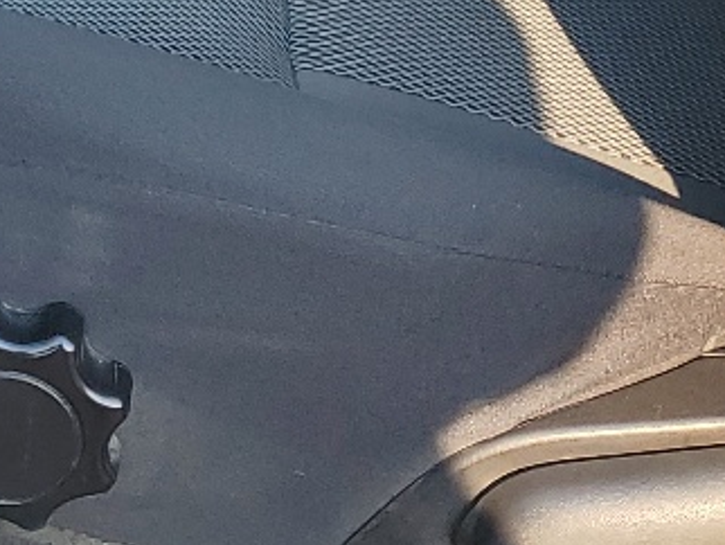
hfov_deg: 15.0
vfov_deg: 10.3
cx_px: 2
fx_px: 2704
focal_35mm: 129
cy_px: -680
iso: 50
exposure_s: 1/588
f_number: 1.5
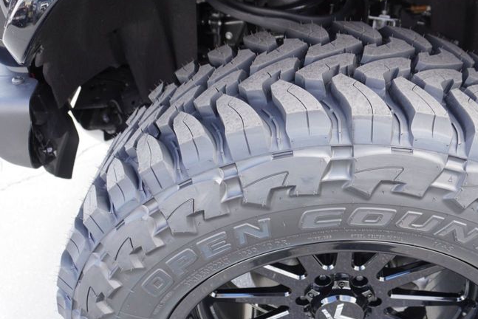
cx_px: 331
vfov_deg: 34.3
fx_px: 505
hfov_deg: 49.5
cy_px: 243
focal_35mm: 38
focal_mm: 16
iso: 160
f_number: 4
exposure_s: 1/60
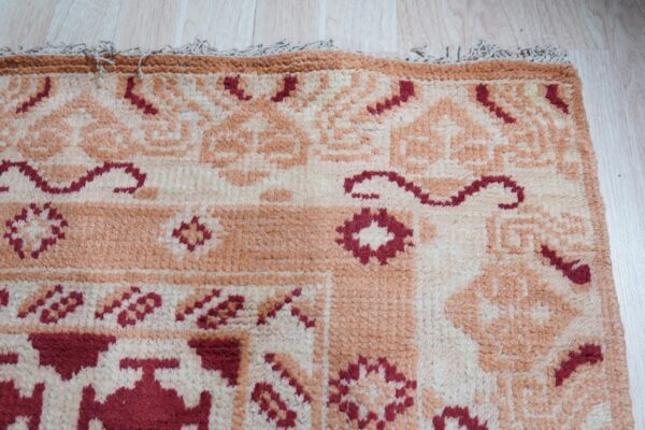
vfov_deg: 29.9
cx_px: 322
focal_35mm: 45
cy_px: 215
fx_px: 806
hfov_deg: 43.6
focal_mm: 30
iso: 320
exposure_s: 1/125
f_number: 5
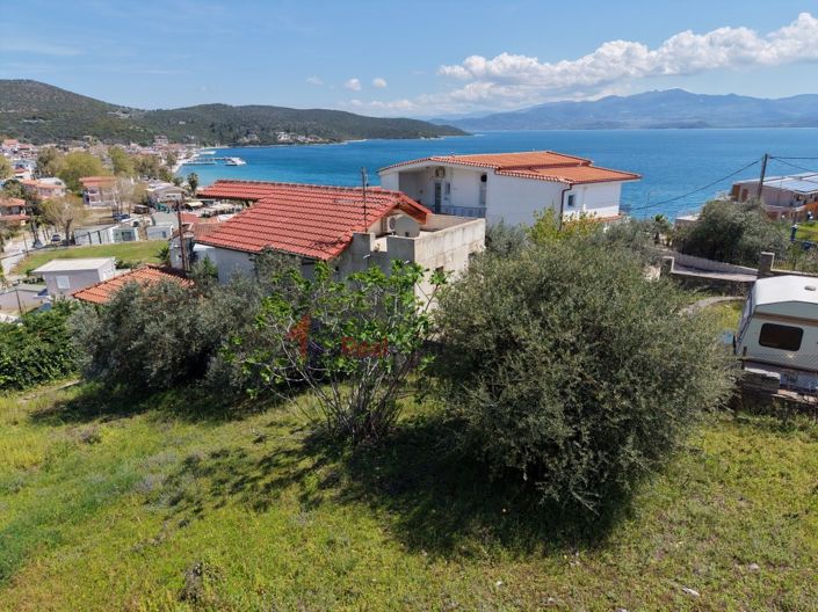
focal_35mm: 24
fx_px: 567
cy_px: 306
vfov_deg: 56.8
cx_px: 409
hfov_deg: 71.6
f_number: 1.8
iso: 400
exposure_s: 1/8000
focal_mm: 8.67
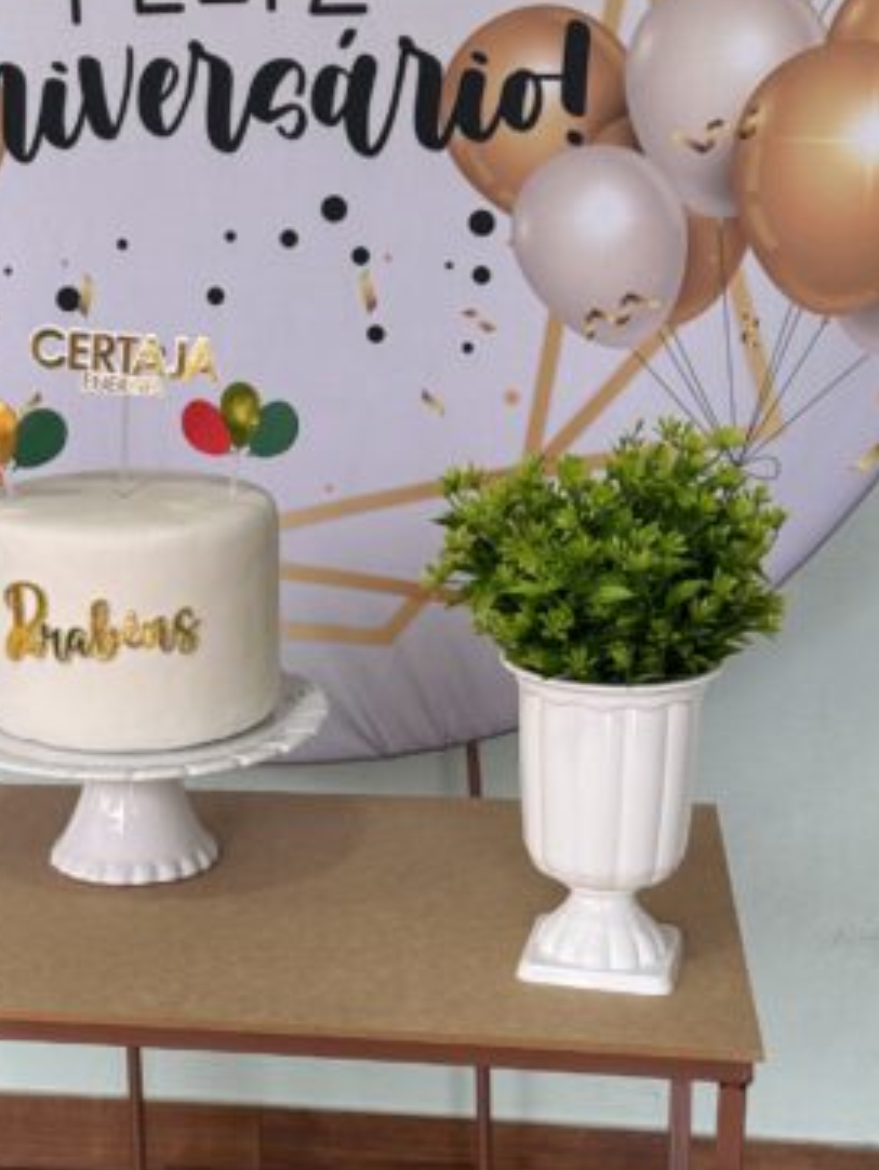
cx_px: 185
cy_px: 632
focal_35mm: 68
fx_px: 2301
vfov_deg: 28.5
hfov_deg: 21.4
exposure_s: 1/121
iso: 80
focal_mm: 6.76
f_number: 1.78
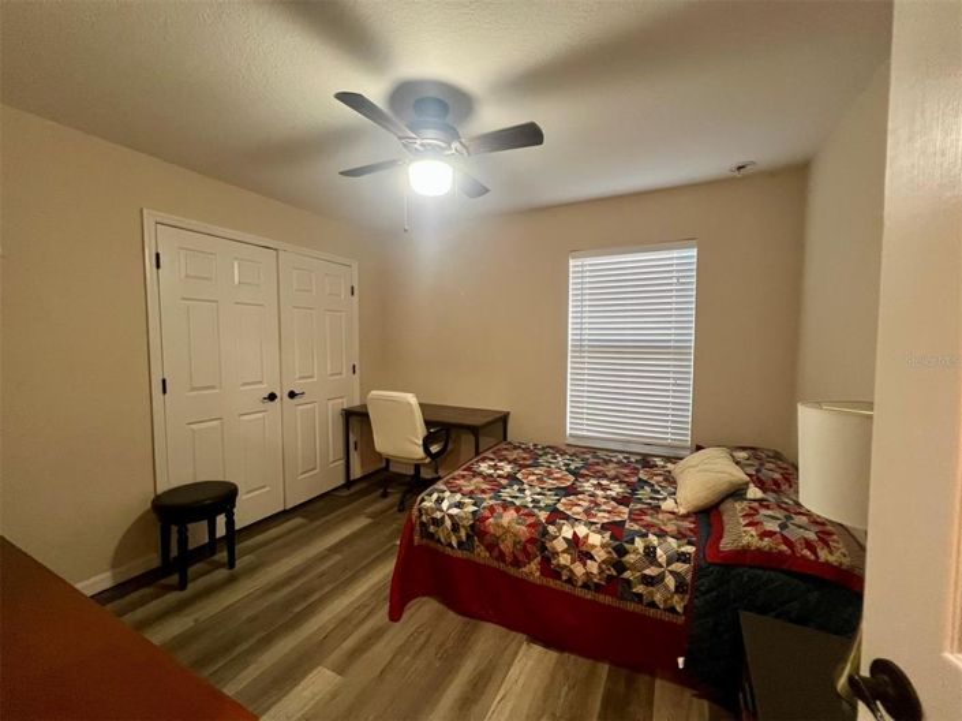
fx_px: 361
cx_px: 481
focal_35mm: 13
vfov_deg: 89.9
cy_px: 360
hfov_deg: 106.2
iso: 320
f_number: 1.8
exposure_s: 1/60
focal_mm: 1.57
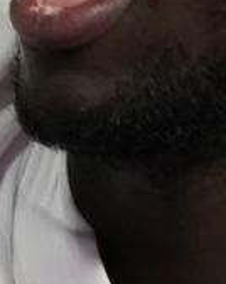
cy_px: 248
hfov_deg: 0.4
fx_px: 33781
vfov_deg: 0.5
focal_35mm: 4033
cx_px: -34
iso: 1600
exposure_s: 1/1000
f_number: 2.8
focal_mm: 400
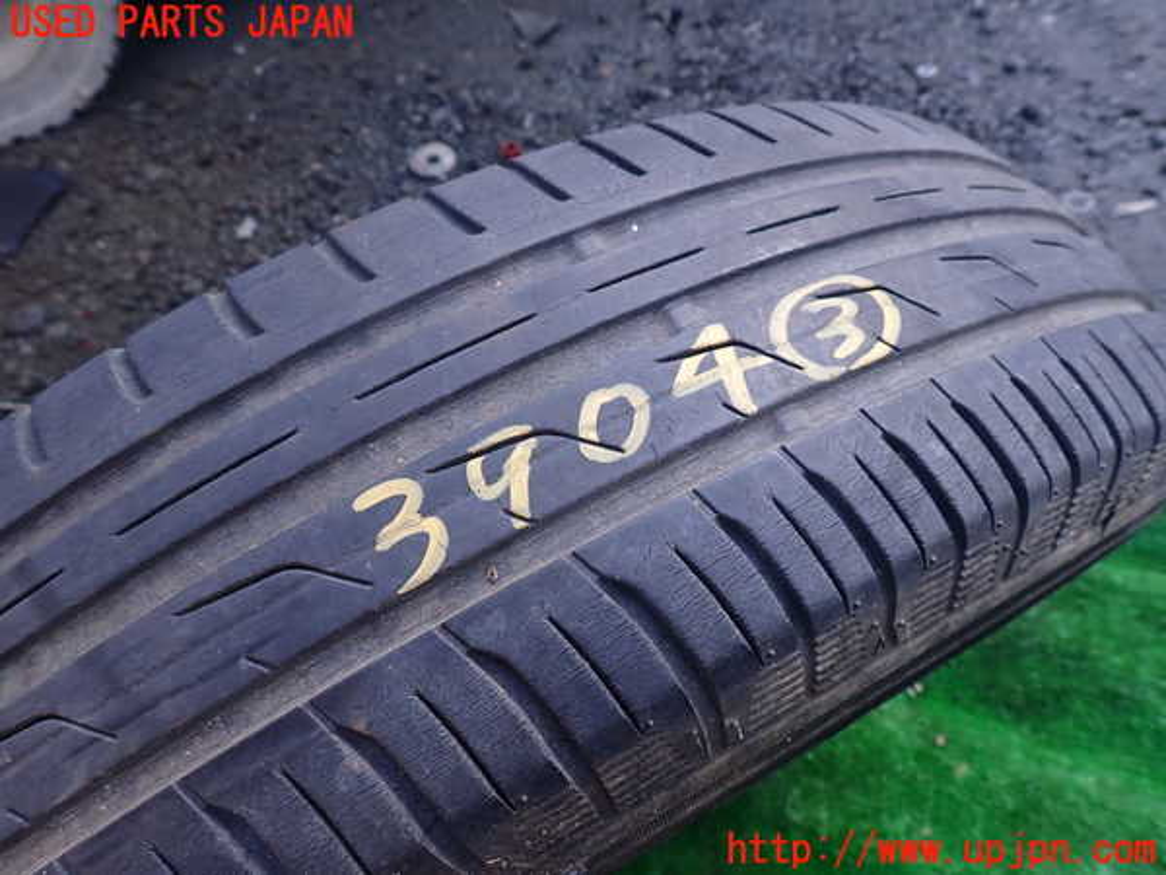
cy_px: 438
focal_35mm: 25
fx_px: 842
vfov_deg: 54.9
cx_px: 583
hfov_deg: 69.4
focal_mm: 4.5
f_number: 2.8
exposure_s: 1/125
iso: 100
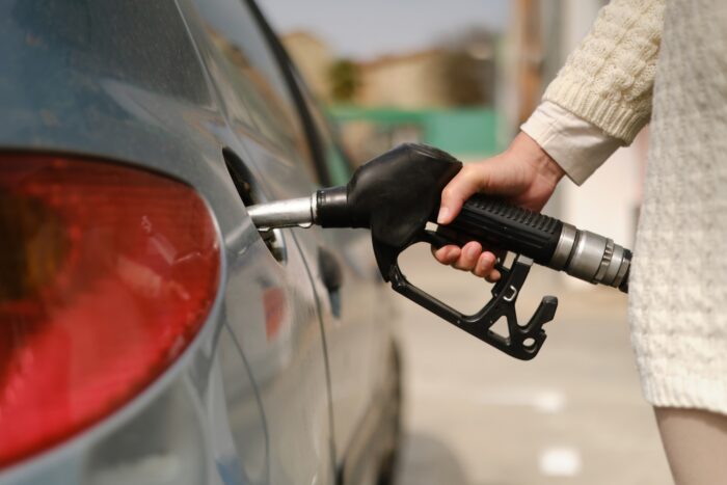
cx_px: 364
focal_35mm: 50
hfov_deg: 39.6
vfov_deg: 27.0
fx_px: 1010
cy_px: 242
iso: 160
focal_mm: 33
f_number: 1.4
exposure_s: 1/8000
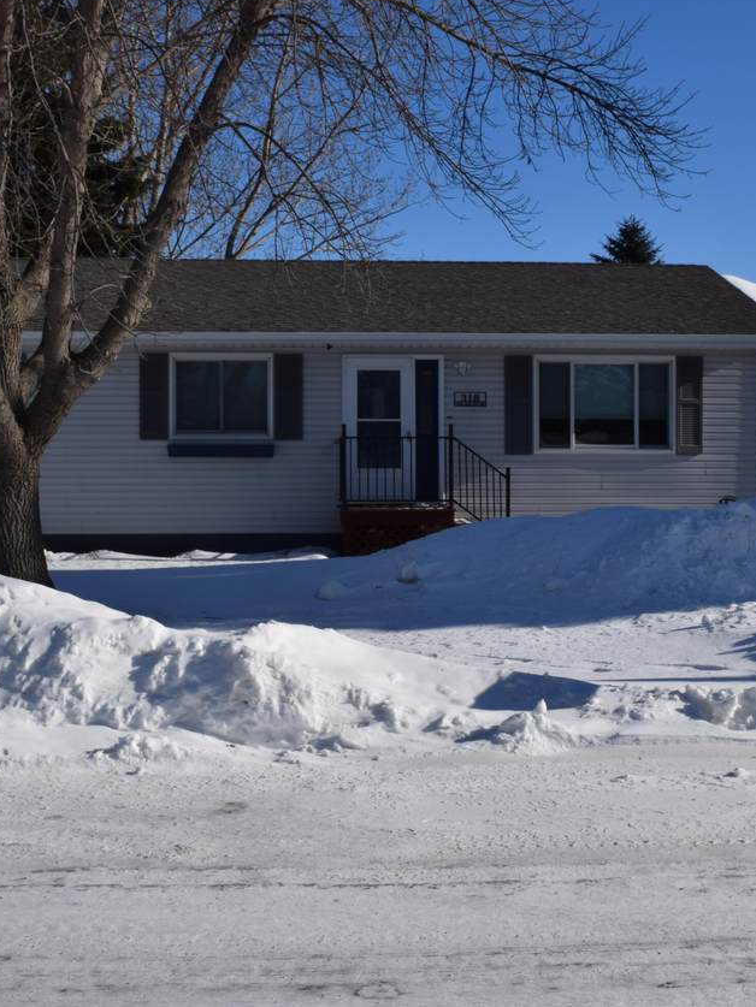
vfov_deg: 37.7
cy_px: 495
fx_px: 1477
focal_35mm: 51
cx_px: 447
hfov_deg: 28.7
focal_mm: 23
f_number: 16
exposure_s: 1/200
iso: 100
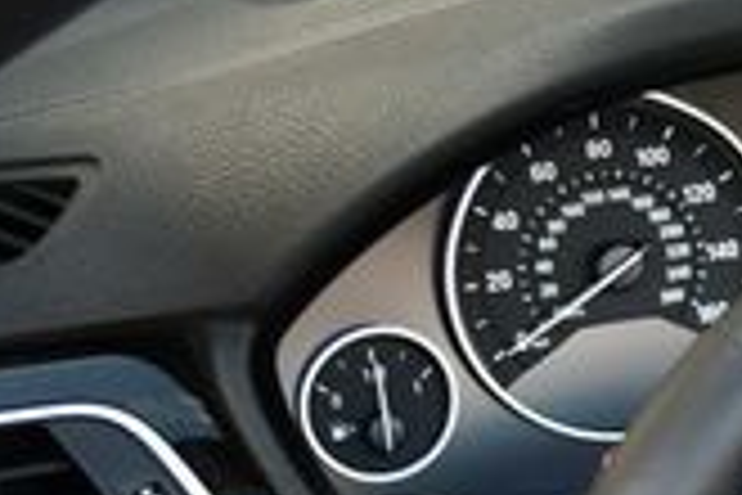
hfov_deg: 11.1
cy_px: 688
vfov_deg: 7.9
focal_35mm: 171
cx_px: 1417
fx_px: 3524
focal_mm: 22
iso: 450
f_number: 3.8
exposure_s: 1/250
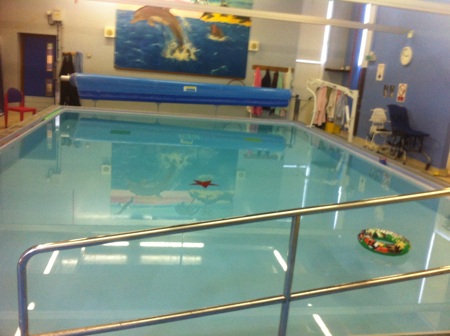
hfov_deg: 52.7
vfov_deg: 40.6
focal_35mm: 35
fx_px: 454
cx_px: 225
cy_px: 168
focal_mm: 3.85
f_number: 2.8
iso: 160
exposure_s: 1/15
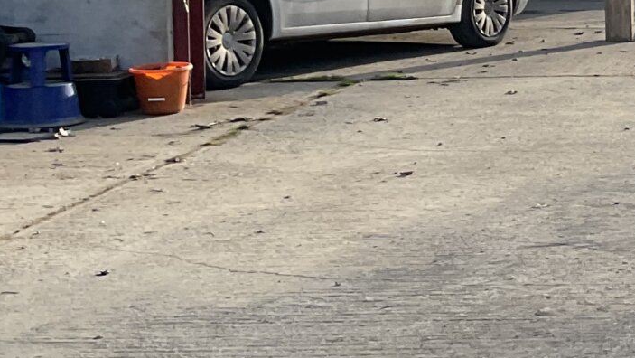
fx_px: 1937
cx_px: 923
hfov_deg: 17.0
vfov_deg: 10.4
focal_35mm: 115
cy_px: -14
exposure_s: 1/978
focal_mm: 3
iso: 16
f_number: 1.8
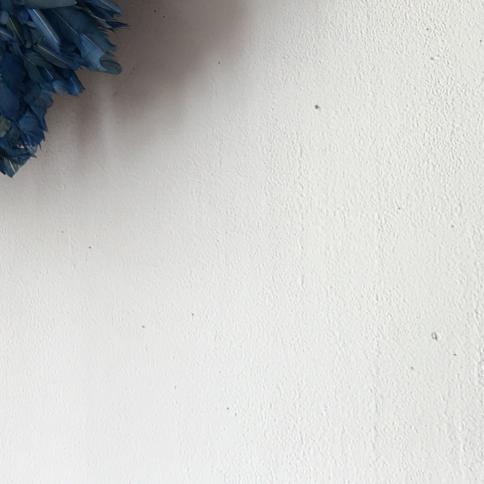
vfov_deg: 18.4
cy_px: -103
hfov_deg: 17.8
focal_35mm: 89
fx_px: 1408
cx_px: -198
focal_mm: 4.15
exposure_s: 1/33
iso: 32
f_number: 2.2
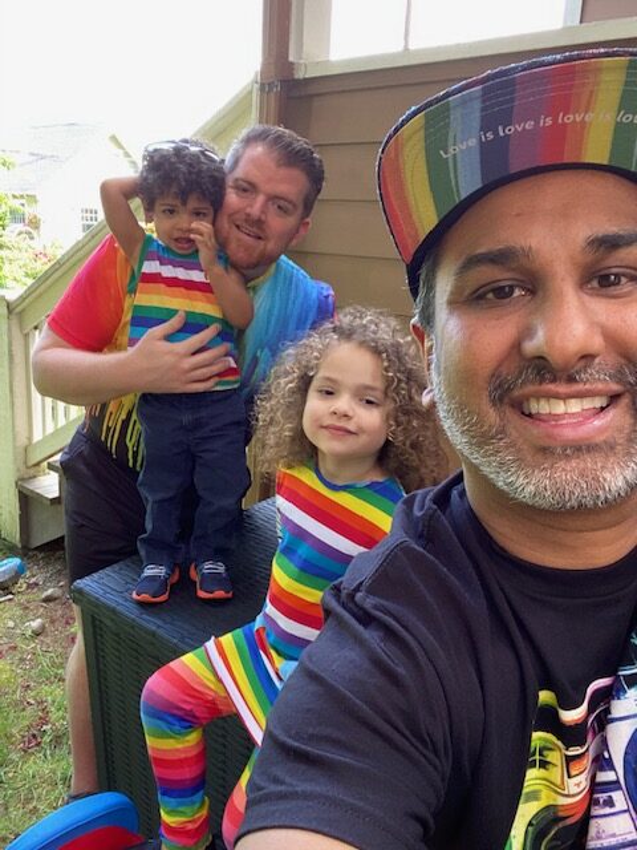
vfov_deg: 60.0
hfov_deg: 46.8
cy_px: 425
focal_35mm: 30
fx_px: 736
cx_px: 318
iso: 125
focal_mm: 2.71
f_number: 2.2
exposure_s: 1/60
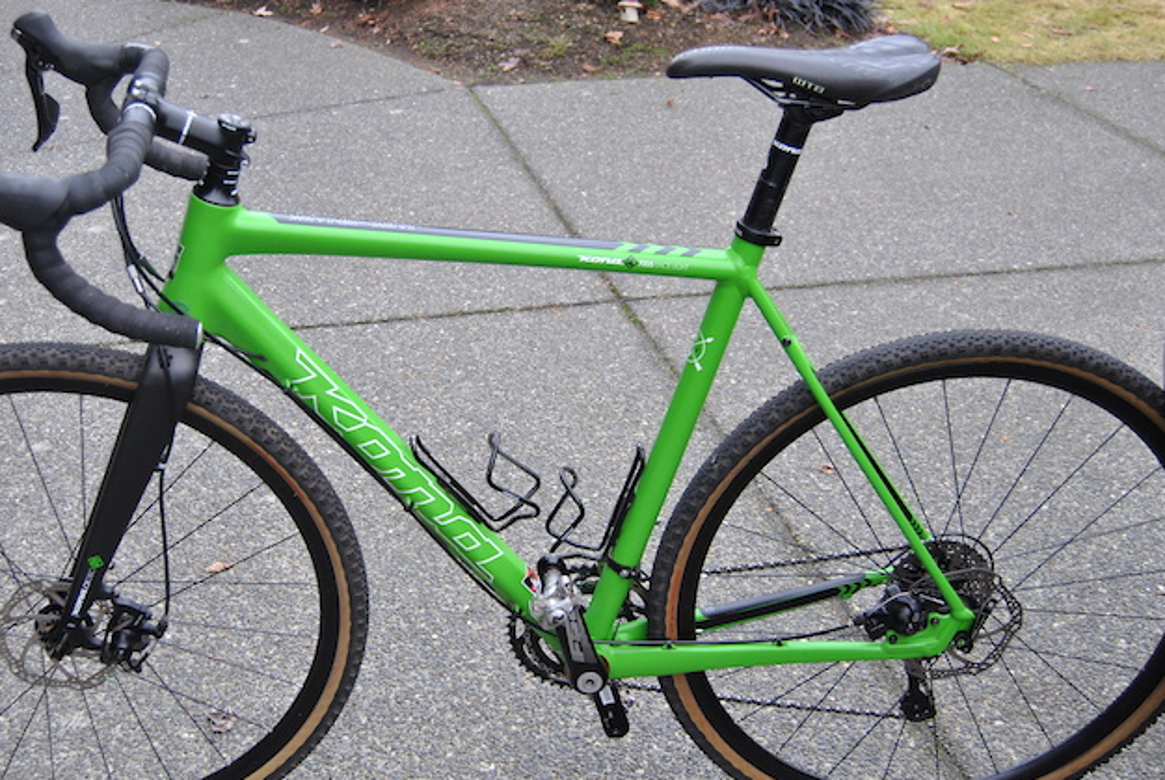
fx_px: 1490
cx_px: 497
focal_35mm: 46
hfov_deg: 42.6
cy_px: 411
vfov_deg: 29.3
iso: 200
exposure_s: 1/80
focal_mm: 24
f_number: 4.5
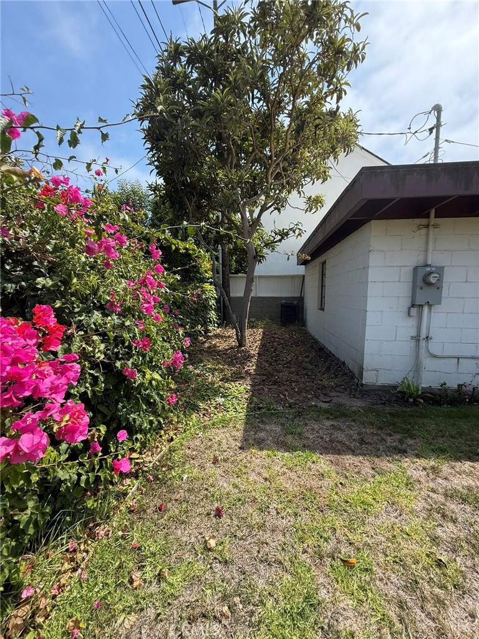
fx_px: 258
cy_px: 320
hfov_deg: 85.7
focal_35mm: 14
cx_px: 240
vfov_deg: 102.1
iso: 64
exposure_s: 1/864
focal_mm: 2.22
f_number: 2.2
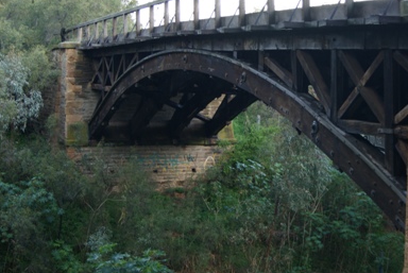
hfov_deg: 30.6
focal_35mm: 65
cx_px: 289
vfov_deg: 21.0
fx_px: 737
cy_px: 110
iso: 100
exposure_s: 1/50
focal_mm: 26
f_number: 4.5
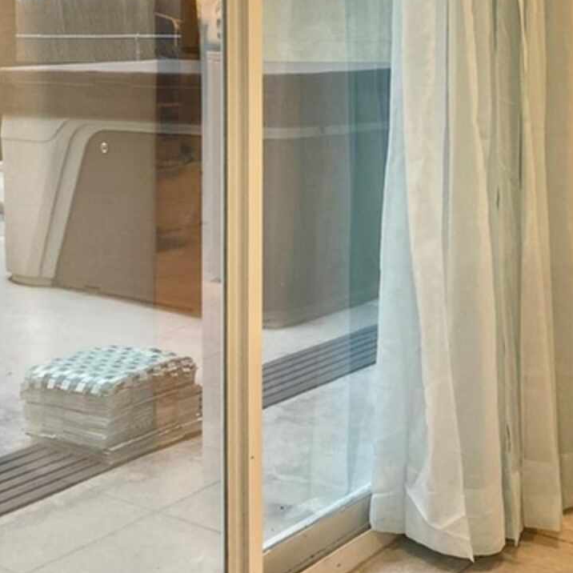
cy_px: 74
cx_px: 435
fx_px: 1105
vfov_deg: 28.1
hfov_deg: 28.6
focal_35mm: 59
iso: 160
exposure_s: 1/60
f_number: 1.8
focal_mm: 3.99
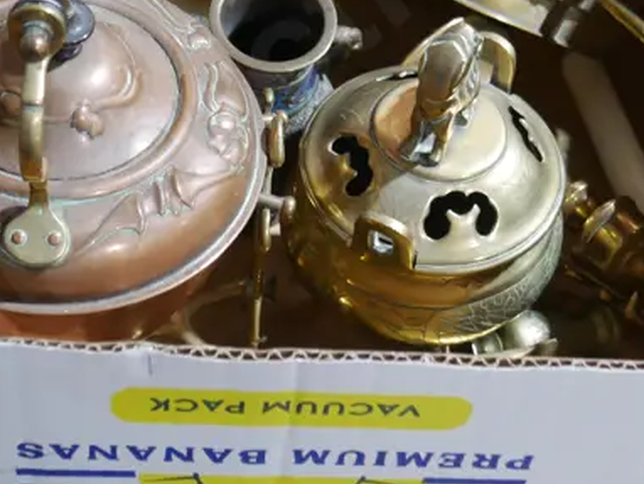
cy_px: 102
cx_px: 231
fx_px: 1396
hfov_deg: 25.9
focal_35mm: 75
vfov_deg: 19.5
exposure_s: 1/60
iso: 1000
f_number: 3.5
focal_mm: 14
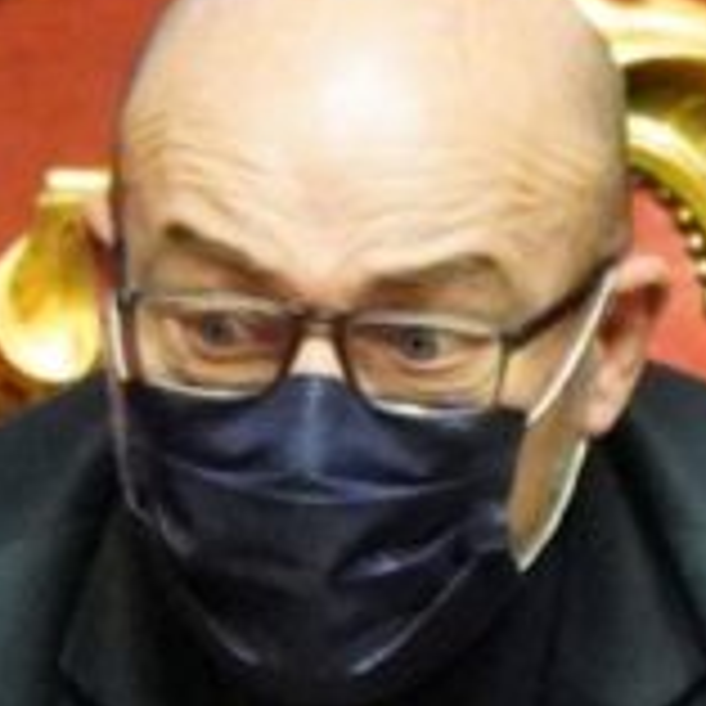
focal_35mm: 1557
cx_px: 346
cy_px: 935
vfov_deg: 1.1
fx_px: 35927
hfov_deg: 1.1
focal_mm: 250
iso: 12800
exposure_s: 1/125
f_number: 5.6
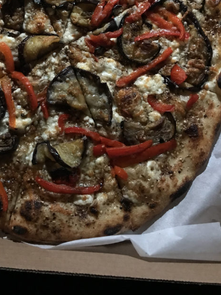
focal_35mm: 46
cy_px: 55
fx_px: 392
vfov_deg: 39.5
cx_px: 77
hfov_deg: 31.3
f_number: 1.8
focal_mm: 3.99
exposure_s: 1/4
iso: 100
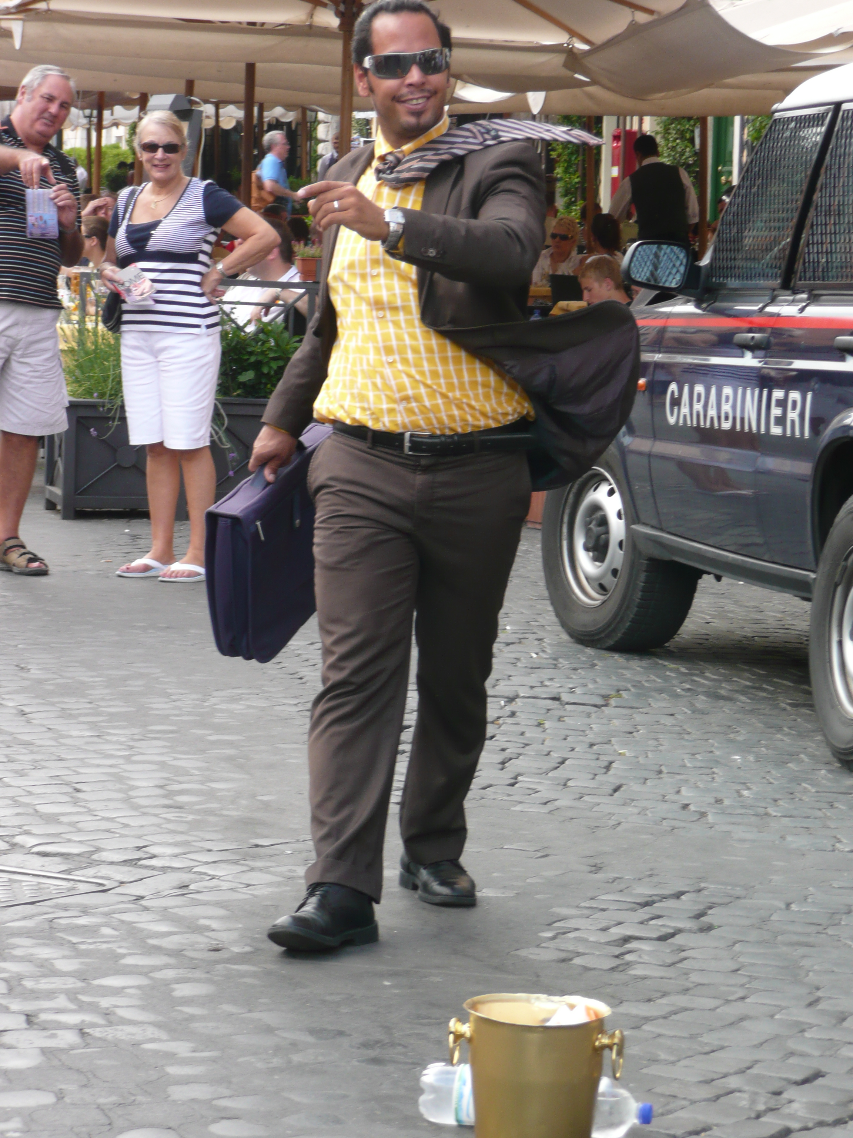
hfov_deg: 12.5
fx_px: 3910
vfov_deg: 16.6
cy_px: 569
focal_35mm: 119
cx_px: 426
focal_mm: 19.5
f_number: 4.7
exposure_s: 1/50
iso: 100
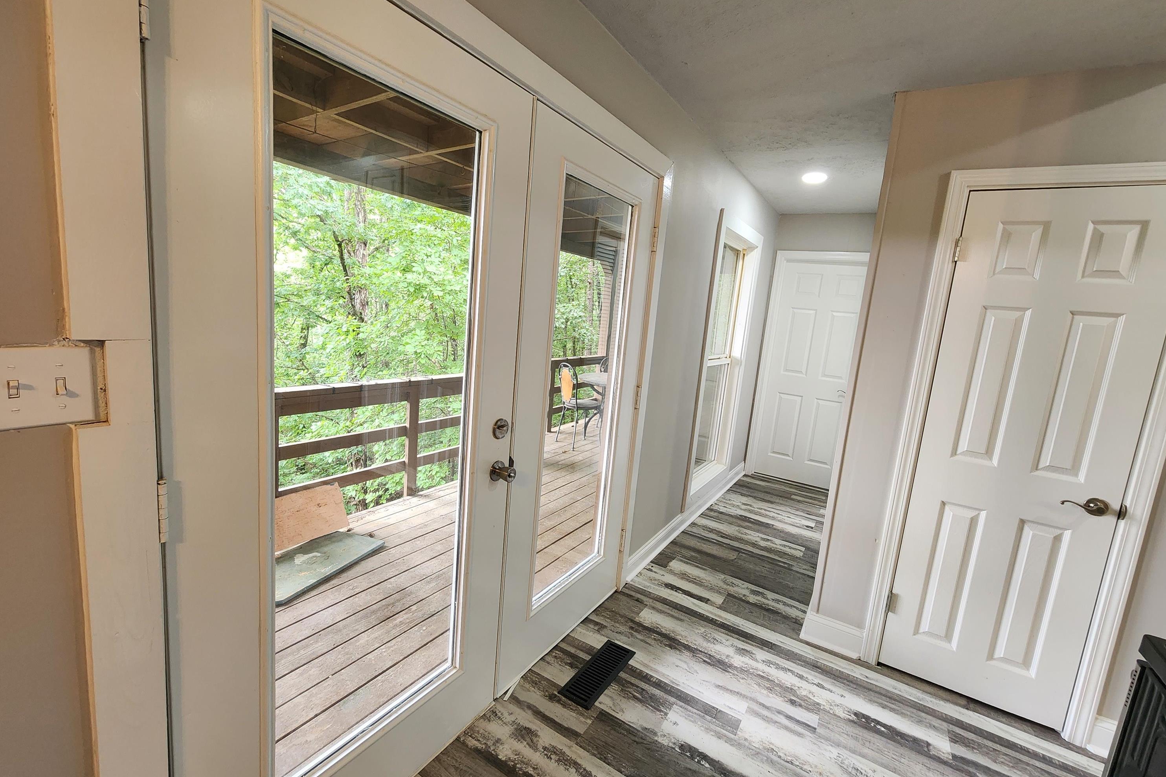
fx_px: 453
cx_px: 585
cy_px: 381
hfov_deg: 104.3
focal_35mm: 14
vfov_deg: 81.2
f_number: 2.2
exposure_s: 1/60
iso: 250
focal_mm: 2.2
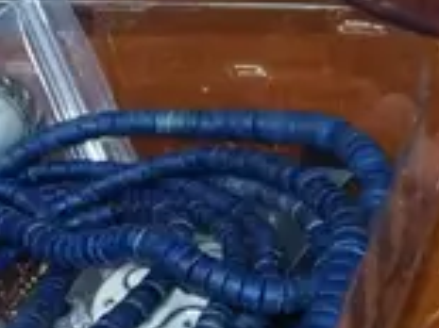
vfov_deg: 7.0
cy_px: 336
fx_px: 2674
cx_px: 1320
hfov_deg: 8.0
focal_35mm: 211
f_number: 5.6
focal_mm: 16
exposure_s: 1/160
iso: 2500
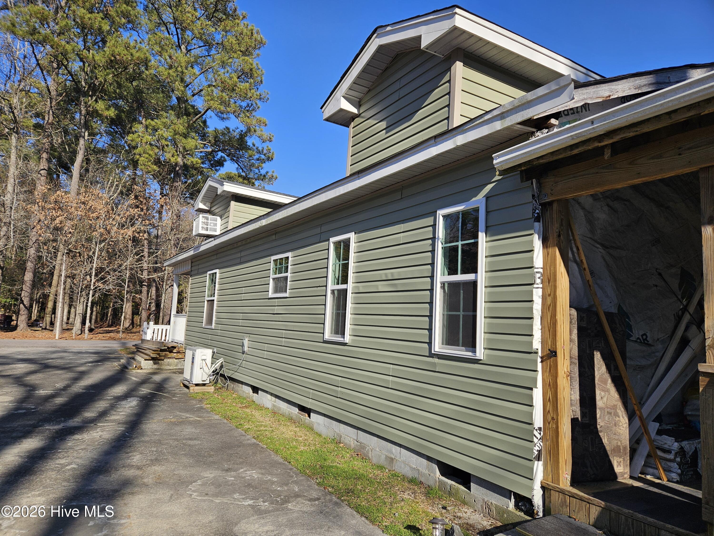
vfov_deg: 58.9
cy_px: 268
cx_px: 357
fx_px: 474
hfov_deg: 73.9
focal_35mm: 23
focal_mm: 5.4
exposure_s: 1/1597
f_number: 1.8
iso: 25
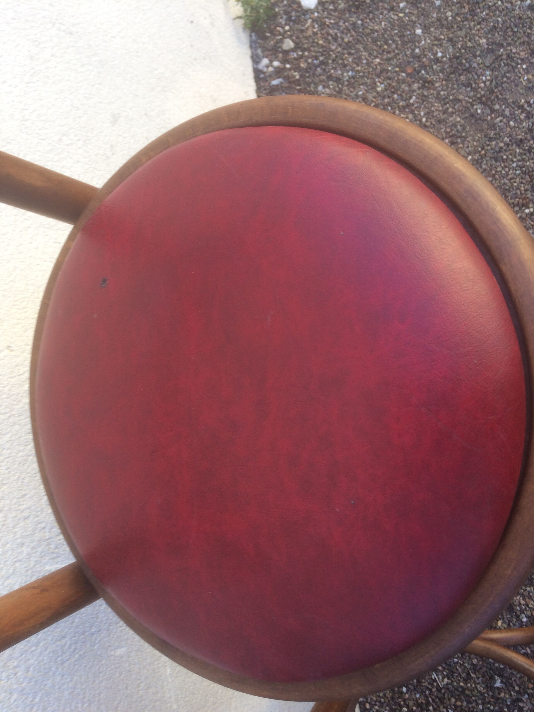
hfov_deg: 48.2
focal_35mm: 29
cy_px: 356
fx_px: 596
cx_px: 267
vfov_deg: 61.7
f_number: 2.2
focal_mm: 4.15
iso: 32
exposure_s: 1/126
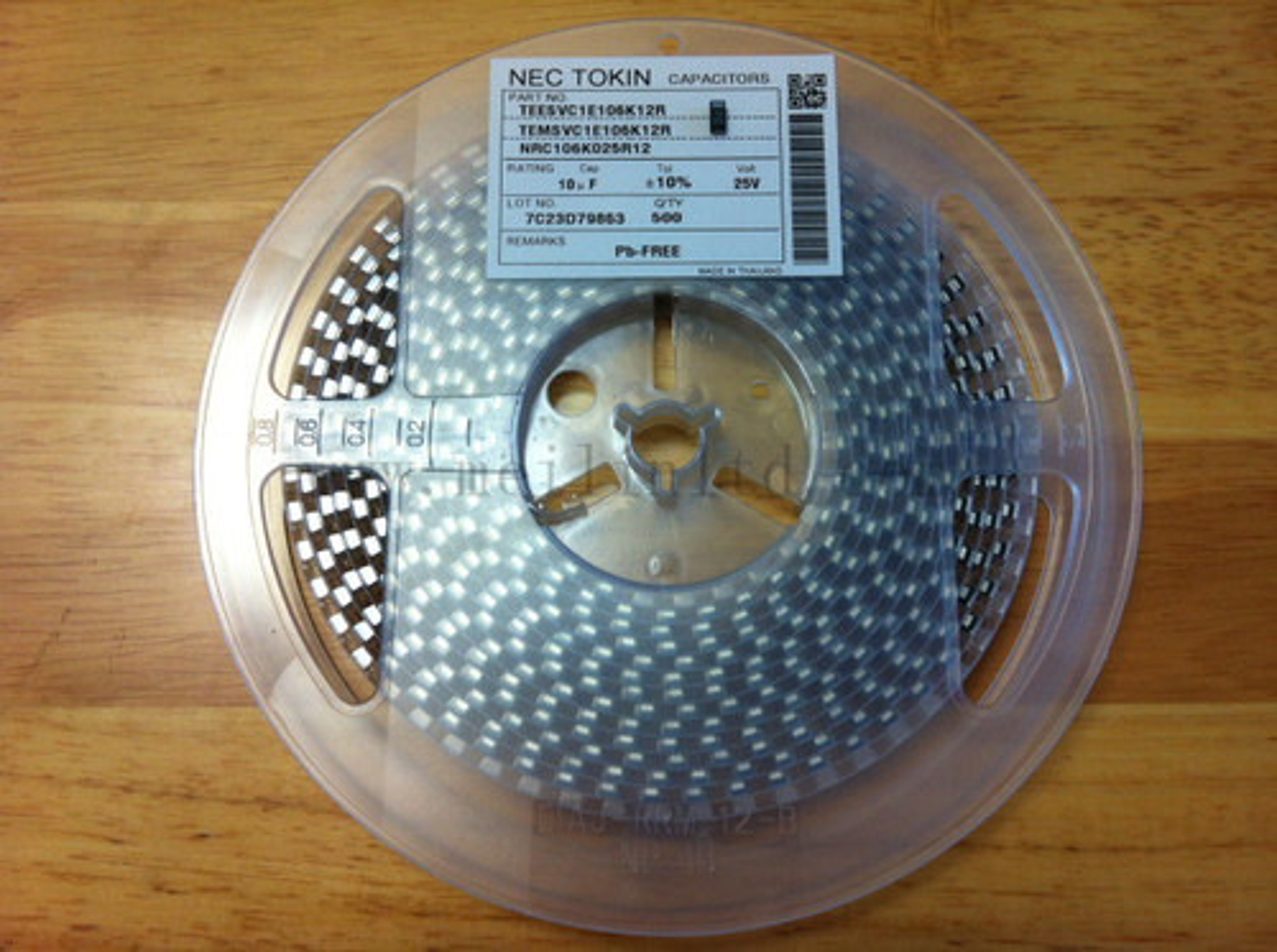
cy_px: 476
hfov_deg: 52.7
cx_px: 638
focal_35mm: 35
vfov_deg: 40.6
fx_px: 1289
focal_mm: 3.85
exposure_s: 1/30
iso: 80
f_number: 2.8
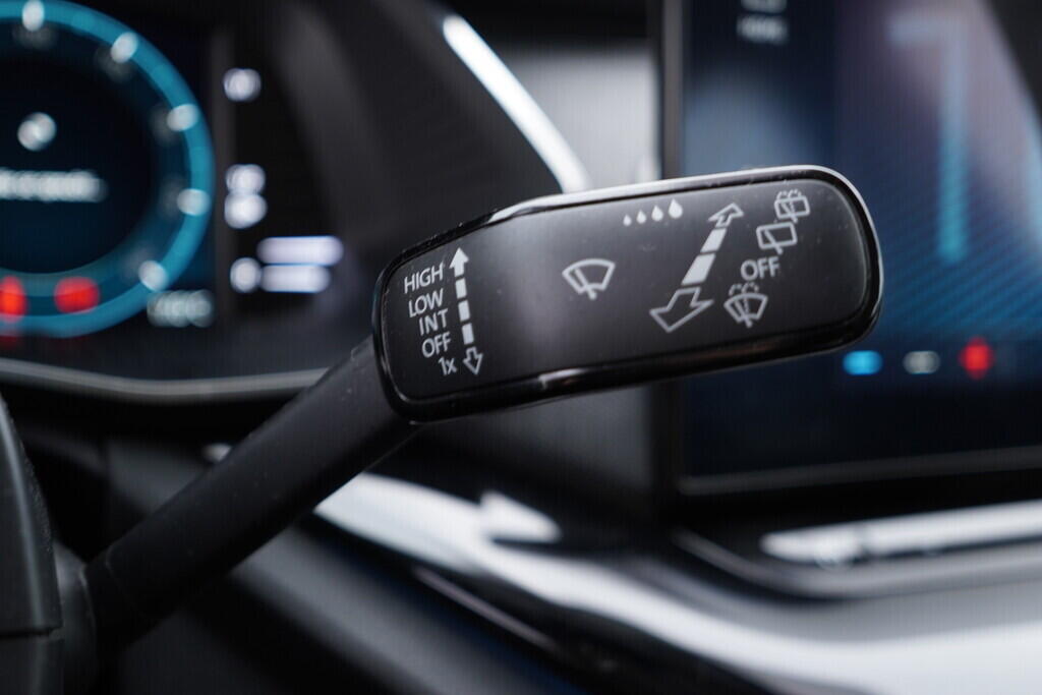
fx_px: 1042
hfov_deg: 53.1
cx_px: 521
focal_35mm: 36
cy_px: 348
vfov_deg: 36.9
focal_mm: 24
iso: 320
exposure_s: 1/40
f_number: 2.8
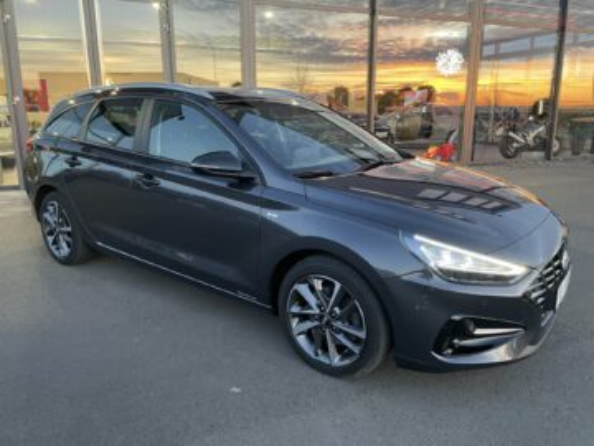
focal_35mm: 26
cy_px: 223
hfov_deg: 67.3
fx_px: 446
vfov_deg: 53.1
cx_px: 297
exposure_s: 1/55
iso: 400
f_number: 1.6
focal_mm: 4.2
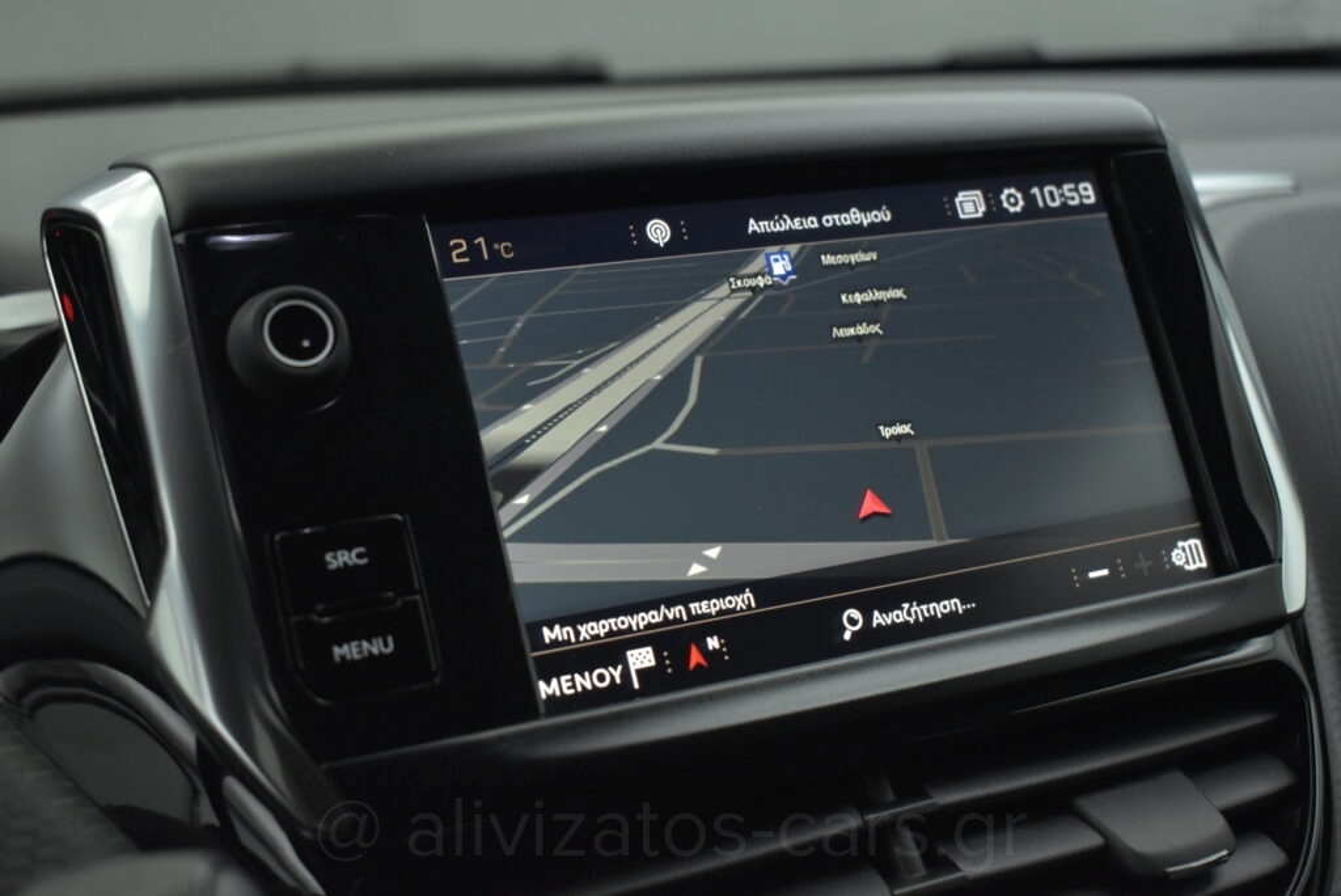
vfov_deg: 26.5
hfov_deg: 38.9
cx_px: 670
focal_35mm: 51
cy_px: 448
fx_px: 1901
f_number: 4.5
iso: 1600
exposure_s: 1/125
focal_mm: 34
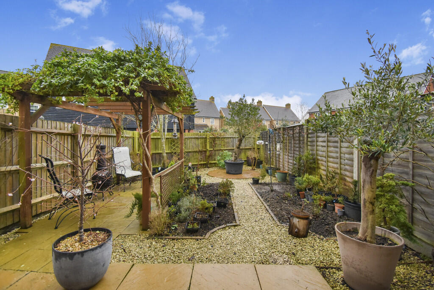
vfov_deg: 77.3
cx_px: 217
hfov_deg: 100.4
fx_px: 181
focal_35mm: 15
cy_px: 145
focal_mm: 10
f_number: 4.5
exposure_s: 1/250
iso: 500
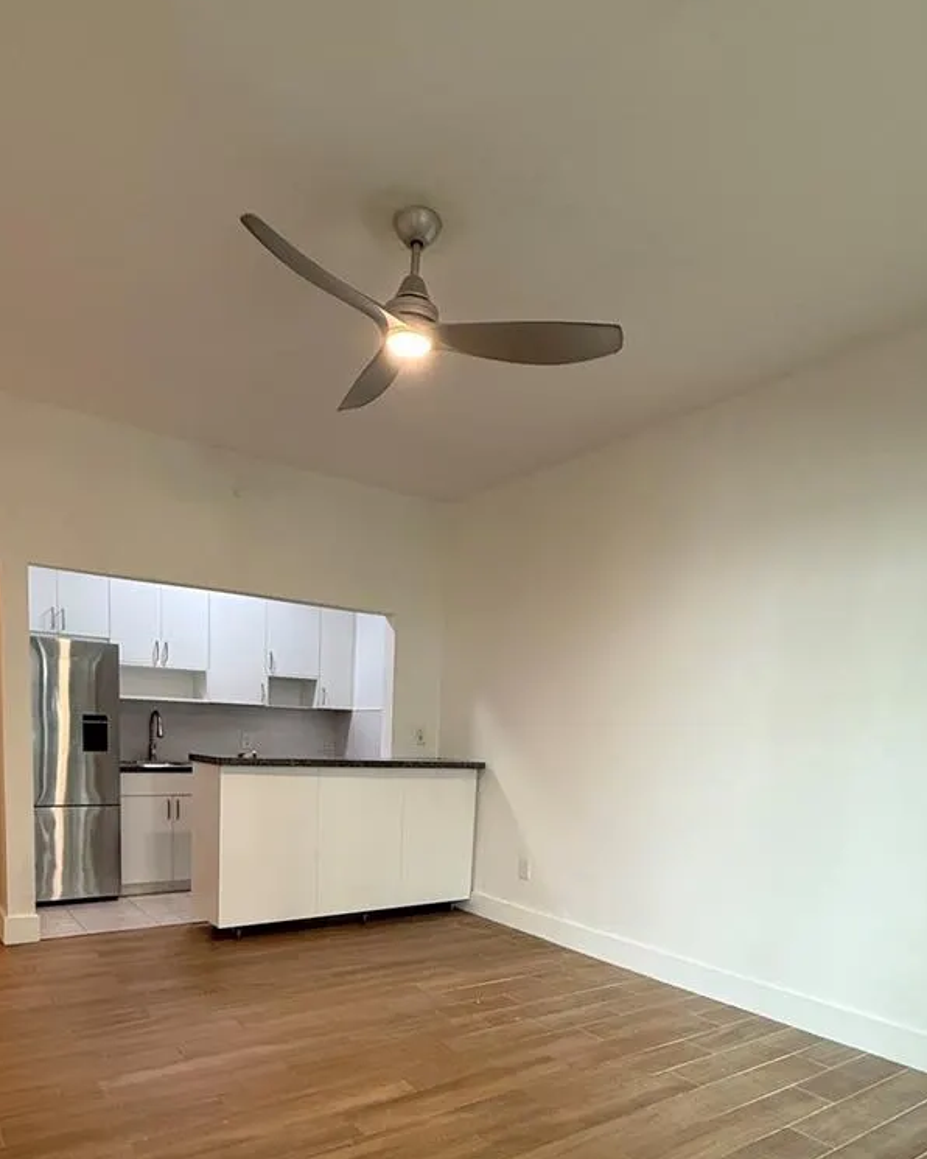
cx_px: 401
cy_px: 829
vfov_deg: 71.3
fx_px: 754
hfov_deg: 62.9
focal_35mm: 22
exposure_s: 1/120
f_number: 2.2
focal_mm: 2.22
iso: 250
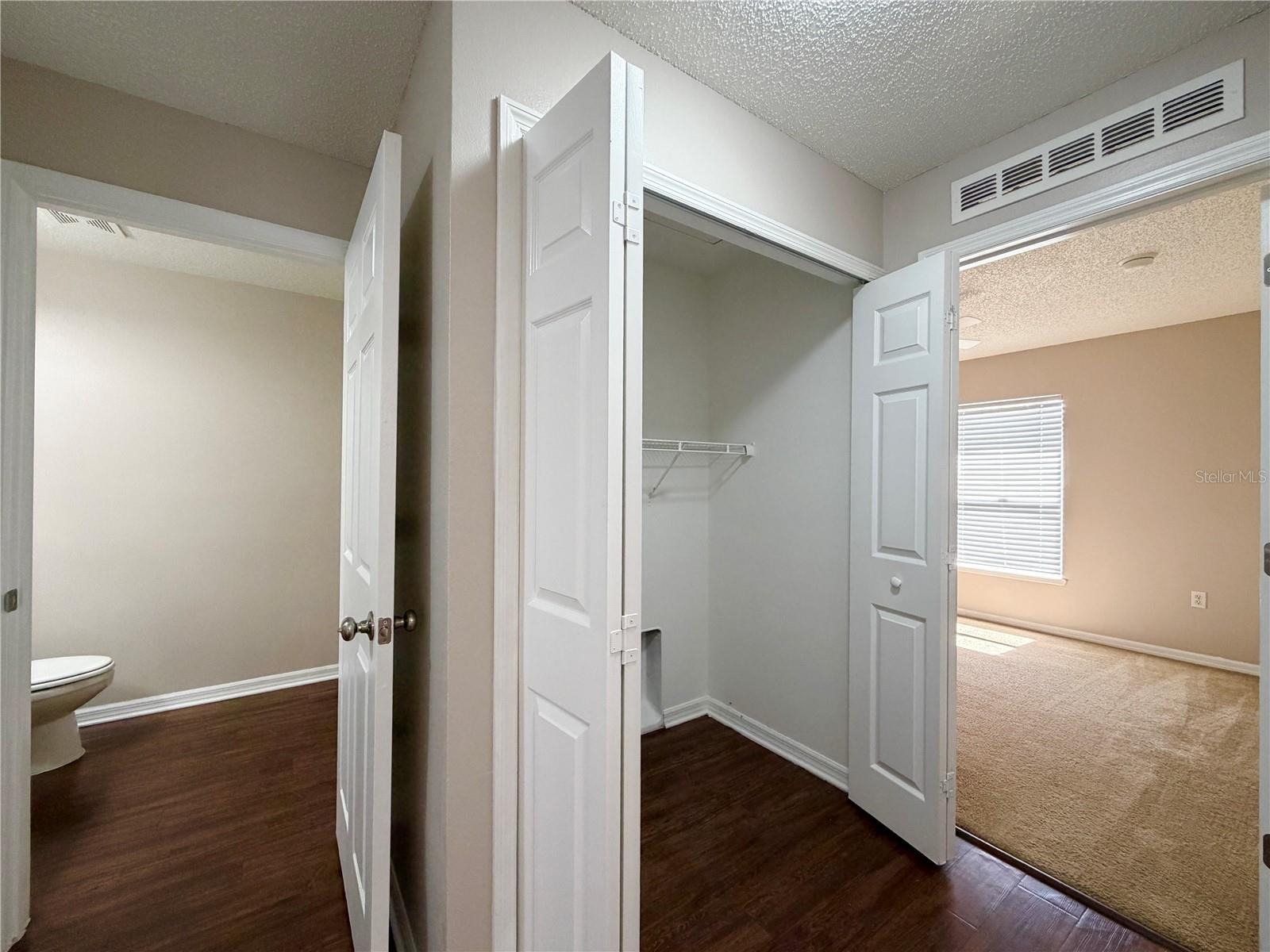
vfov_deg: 85.7
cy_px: 476
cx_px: 635
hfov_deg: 102.1
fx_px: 514
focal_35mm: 14
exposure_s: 1/120
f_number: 2.2
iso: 320
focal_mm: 2.22
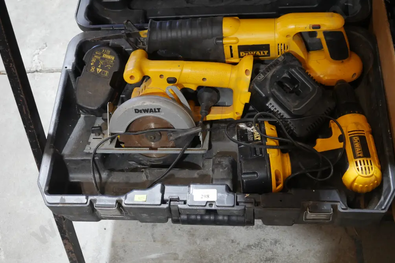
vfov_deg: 25.5
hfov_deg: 37.5
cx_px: 195
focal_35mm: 53
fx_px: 581
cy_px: 120
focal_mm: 25
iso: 1250
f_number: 5.3
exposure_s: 1/60
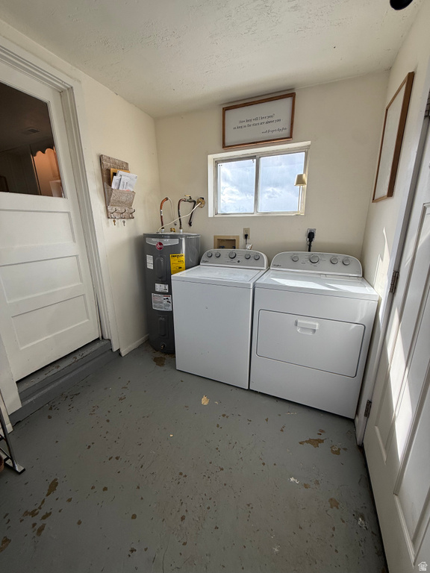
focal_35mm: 14
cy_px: 286
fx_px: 232
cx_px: 215
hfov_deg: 85.7
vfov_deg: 102.1
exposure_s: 1/342
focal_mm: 2.22
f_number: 2.2
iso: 64
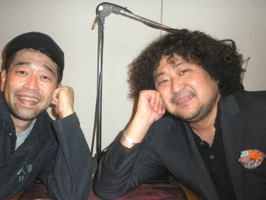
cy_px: 102
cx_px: 113
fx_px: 338
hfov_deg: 42.8
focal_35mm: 44
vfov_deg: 32.9
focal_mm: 6.3
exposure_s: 1/60
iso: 400
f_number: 3.5
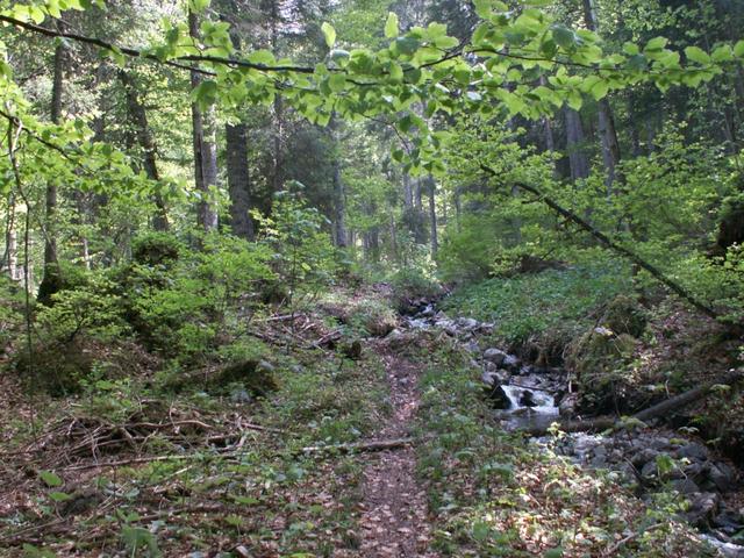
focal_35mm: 35
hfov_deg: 52.6
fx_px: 752
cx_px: 372
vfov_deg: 40.7
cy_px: 279
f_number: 2.8
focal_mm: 5.86
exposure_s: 1/40
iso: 64
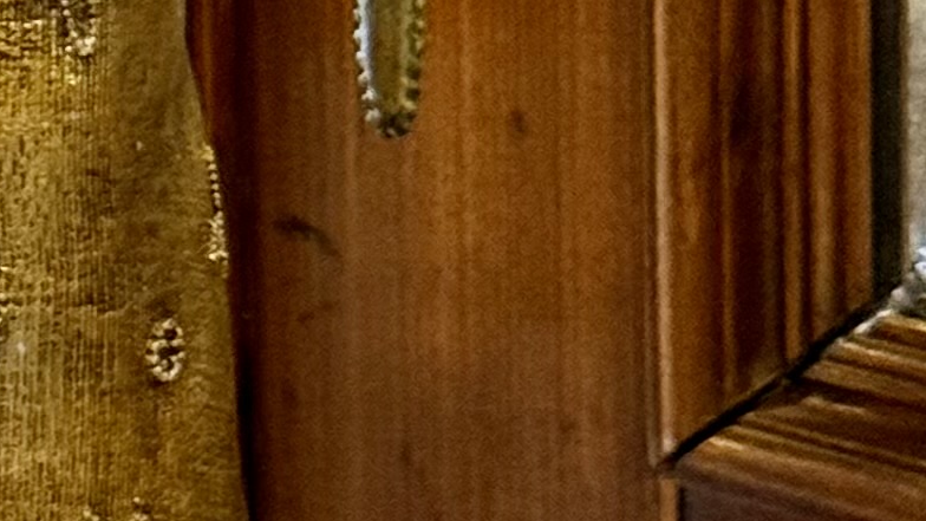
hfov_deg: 7.8
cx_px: -744
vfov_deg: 4.5
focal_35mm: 269
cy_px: 112
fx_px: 6605
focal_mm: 6.76
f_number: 1.78
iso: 400
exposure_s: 1/40
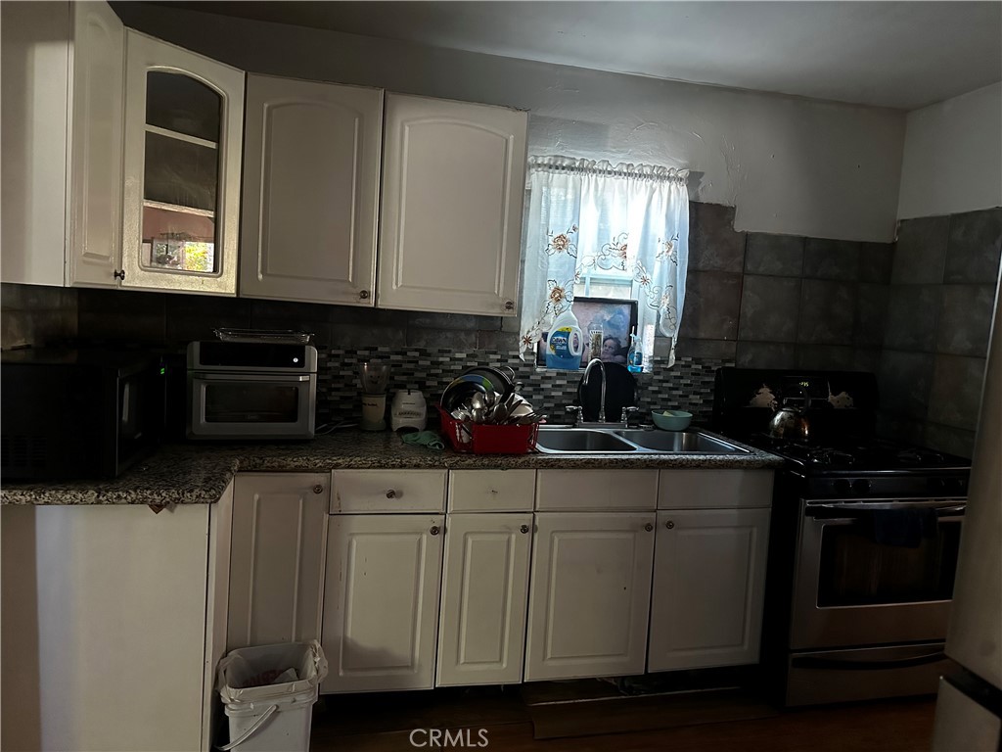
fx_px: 695
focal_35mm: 24
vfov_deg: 56.8
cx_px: 501
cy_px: 376
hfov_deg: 71.6
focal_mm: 6.86
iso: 1000
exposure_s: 1/30
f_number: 1.78
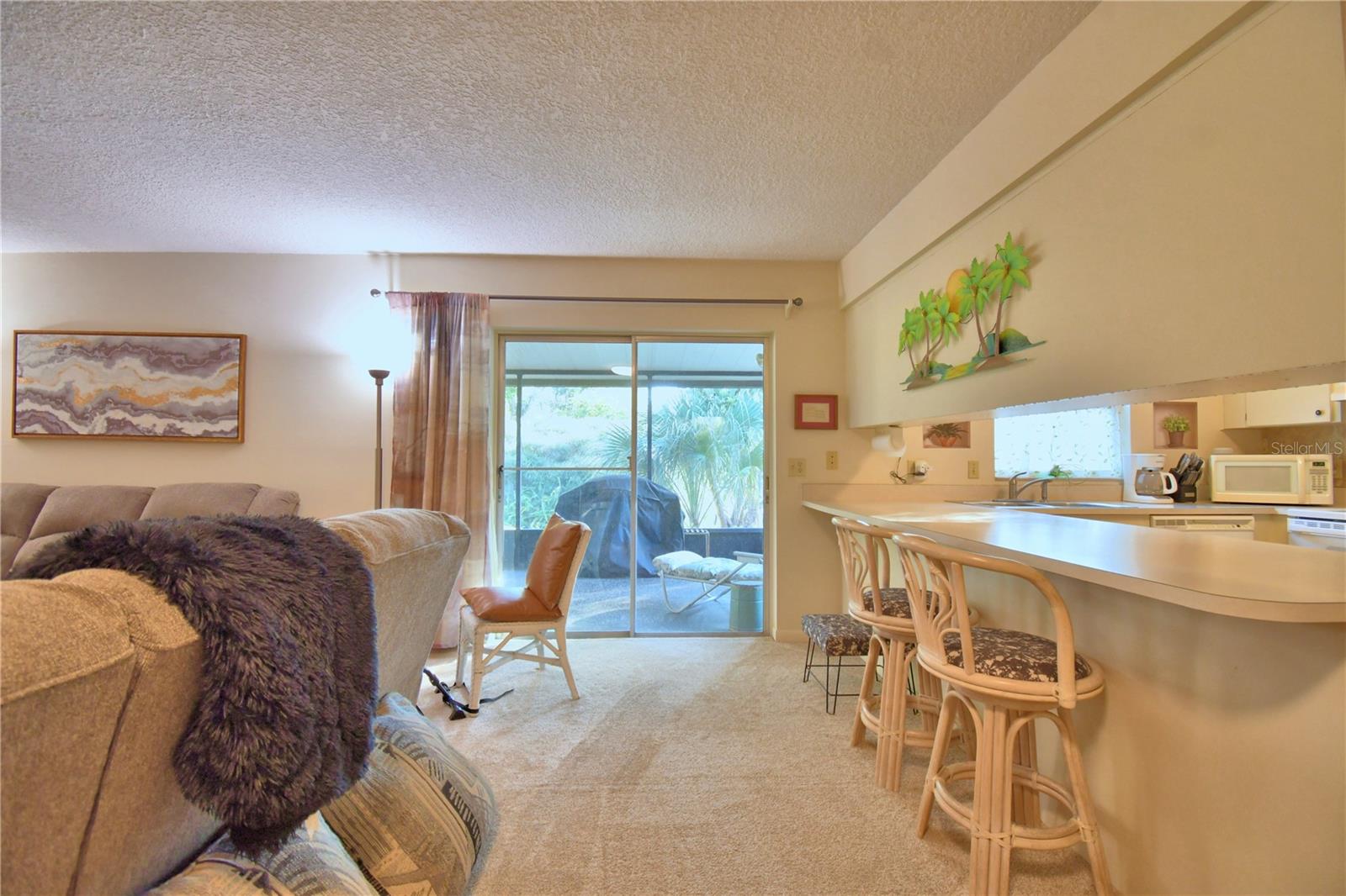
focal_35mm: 15
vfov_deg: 77.3
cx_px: 673
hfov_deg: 100.4
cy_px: 448
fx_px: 561
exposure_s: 1/30
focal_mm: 10
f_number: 4.5
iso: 560
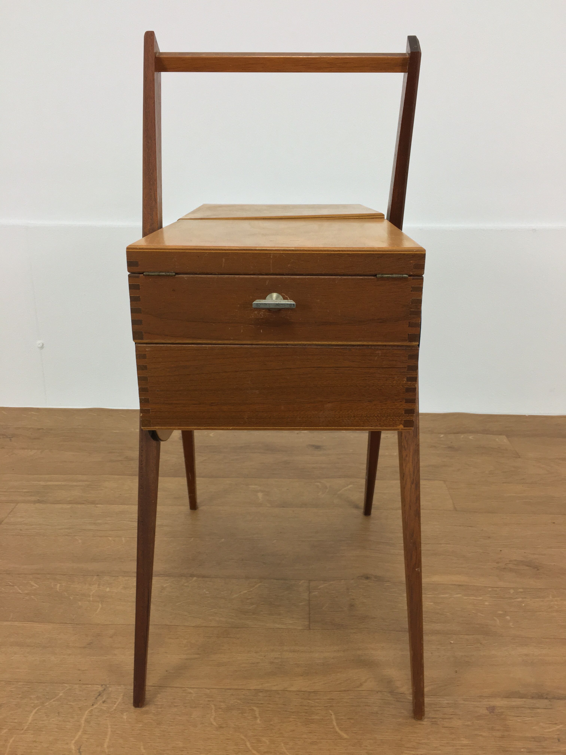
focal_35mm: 29
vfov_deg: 61.7
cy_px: 378
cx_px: 283
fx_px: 632
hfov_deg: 48.2
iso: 50
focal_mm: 4.15
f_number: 2.2
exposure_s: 1/33
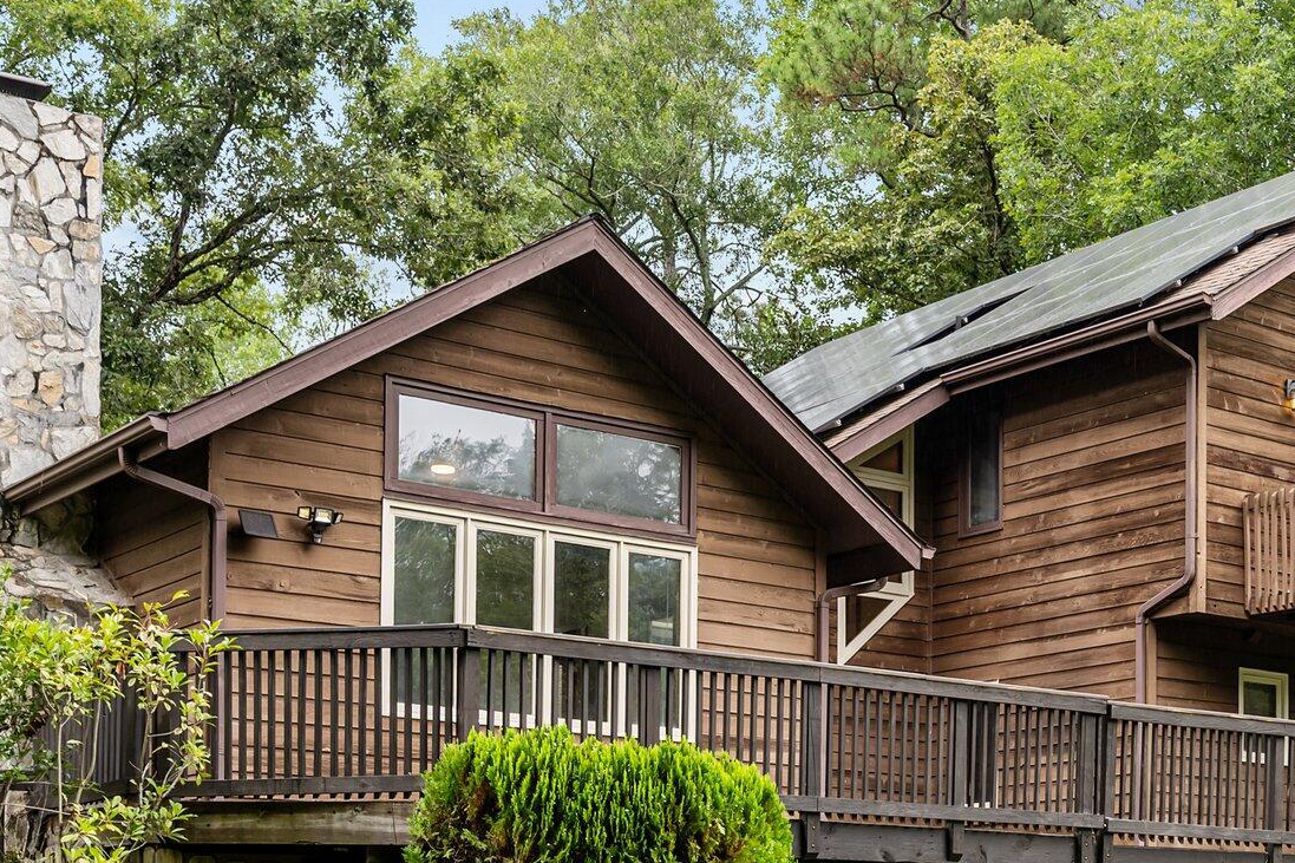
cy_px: 554
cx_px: 995
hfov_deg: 34.8
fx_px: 2014
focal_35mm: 56
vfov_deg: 24.1
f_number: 6.3
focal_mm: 30
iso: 64
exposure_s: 1/50
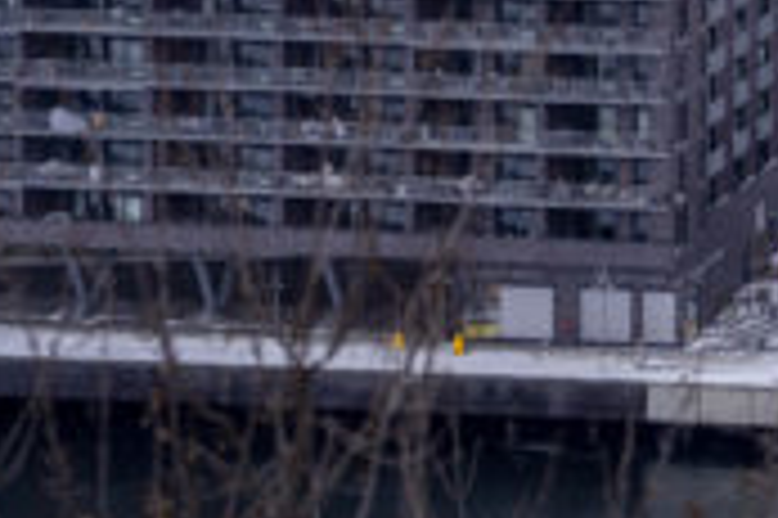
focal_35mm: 358
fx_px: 7729
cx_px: 812
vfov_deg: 3.8
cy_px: -333
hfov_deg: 5.7
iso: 640
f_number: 3.2
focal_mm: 96
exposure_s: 1/1600
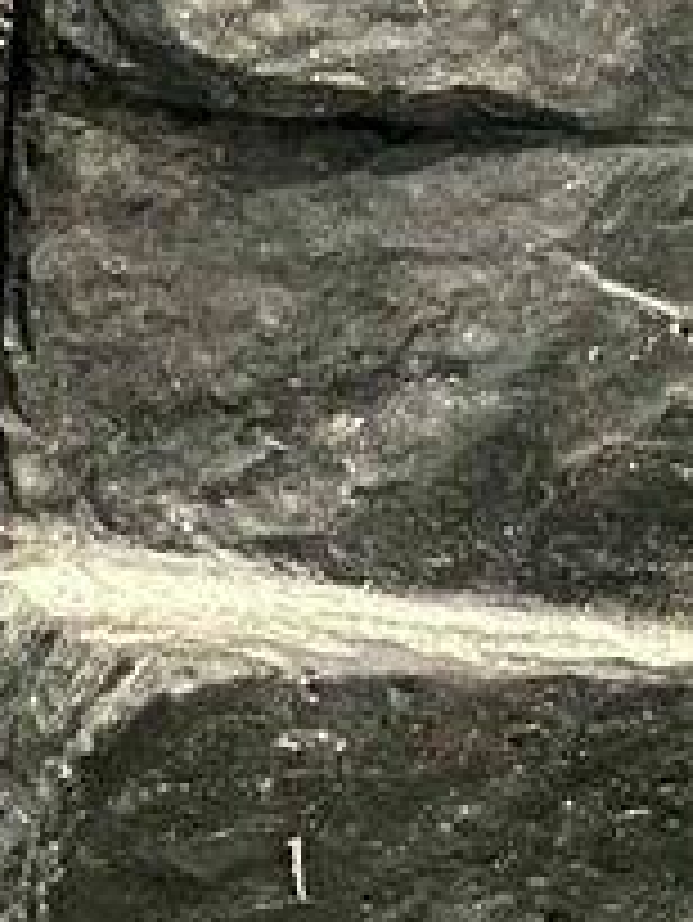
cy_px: -202
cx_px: -1890
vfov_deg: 9.6
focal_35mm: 203
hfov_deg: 6.3
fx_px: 5413
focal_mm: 4.25
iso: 500
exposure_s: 1/33
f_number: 1.8
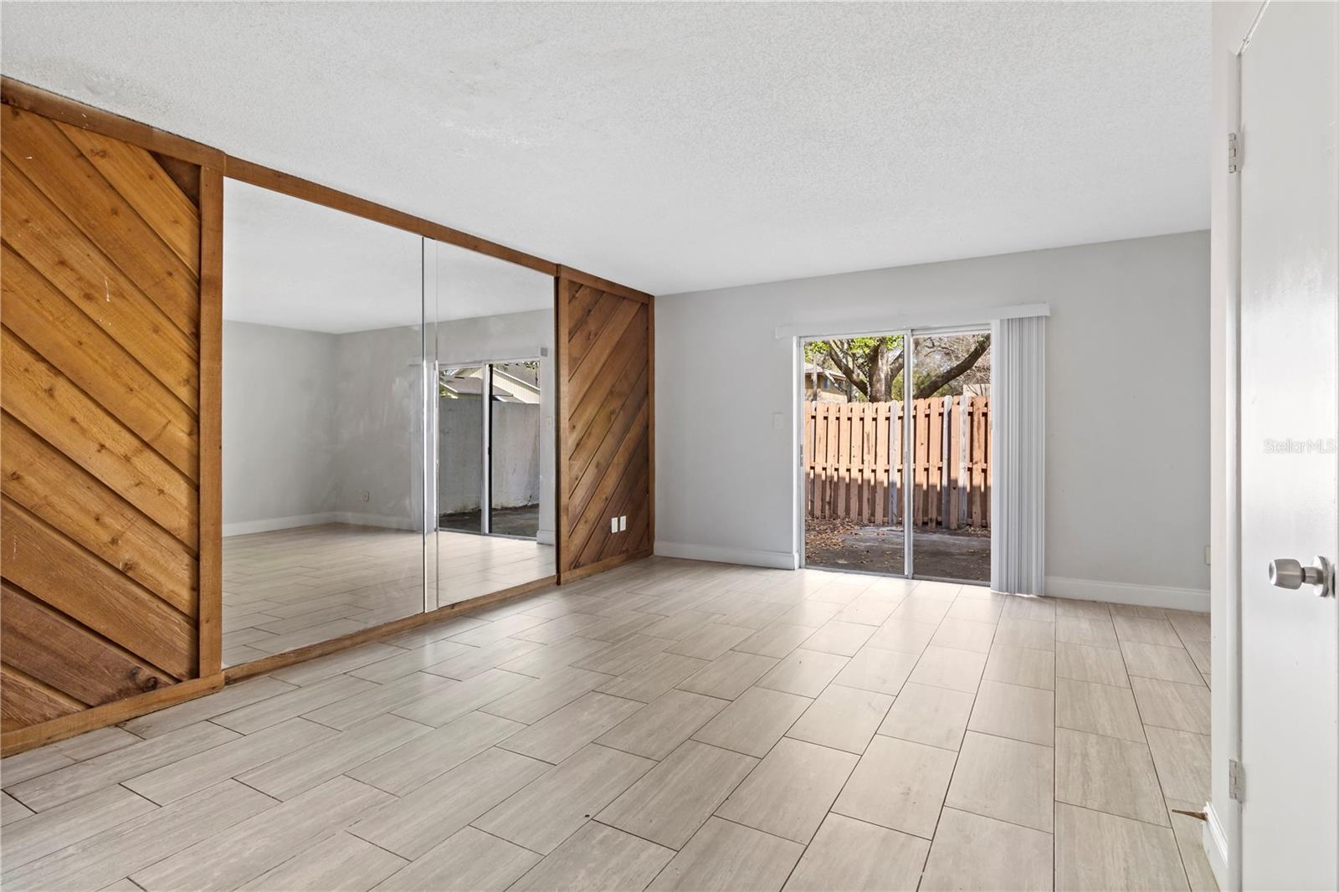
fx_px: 614
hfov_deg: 95.0
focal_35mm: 16
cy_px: 446
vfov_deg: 72.0
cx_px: 670
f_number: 9
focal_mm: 11
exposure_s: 1/2.5
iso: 200
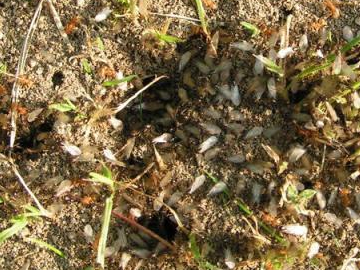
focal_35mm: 87
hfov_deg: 22.4
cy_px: 50
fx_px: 905
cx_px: 239
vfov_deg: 16.8
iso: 50
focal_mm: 7.6
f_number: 5
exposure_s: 1/50
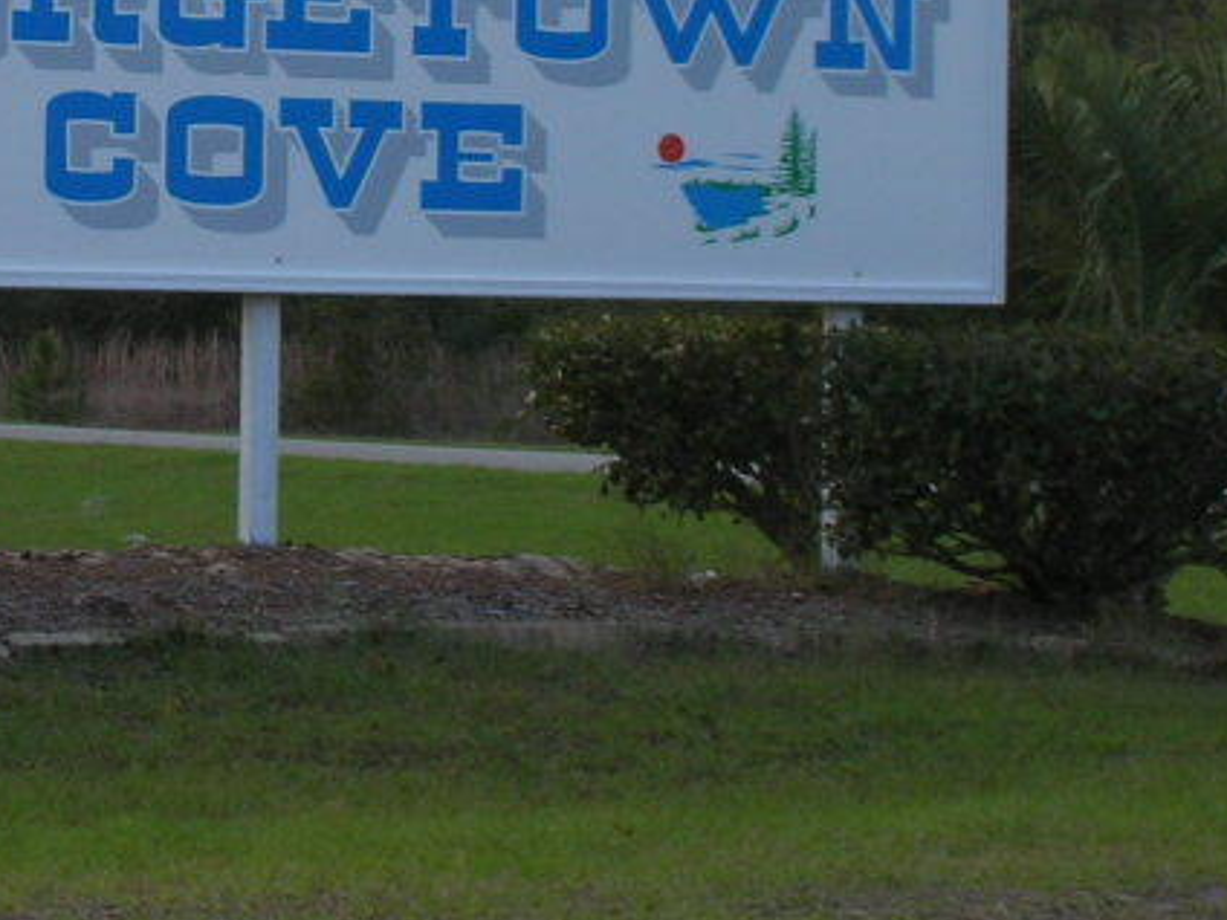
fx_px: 5990
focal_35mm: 169
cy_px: -6
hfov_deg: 11.6
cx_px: 150
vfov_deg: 8.7
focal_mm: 11.7
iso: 50
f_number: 6.6
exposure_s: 1/41
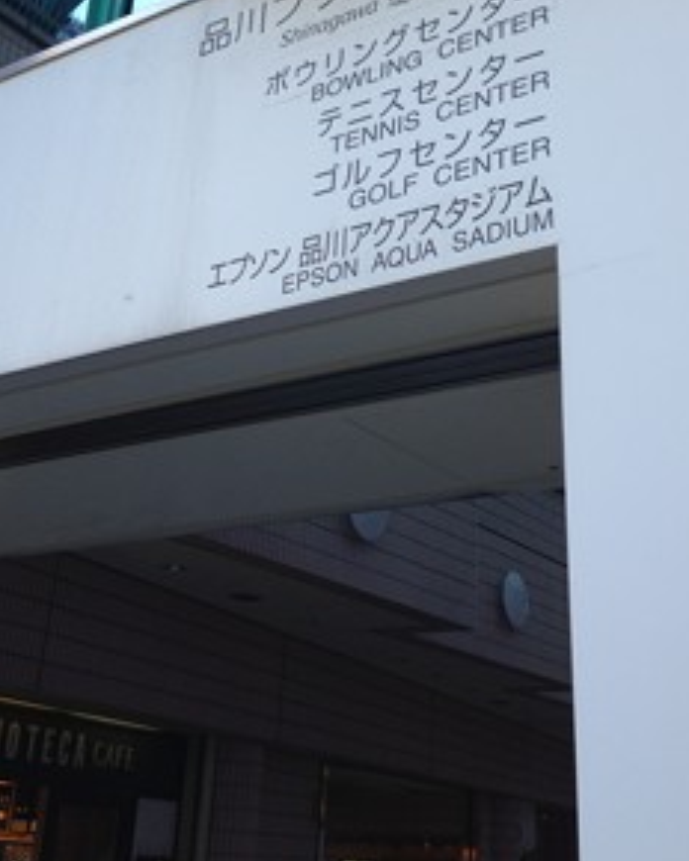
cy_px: 232
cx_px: 356
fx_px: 1274
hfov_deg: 30.2
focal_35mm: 50
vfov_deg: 36.6
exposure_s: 1/174
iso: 50
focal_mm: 4.13
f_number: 2.4
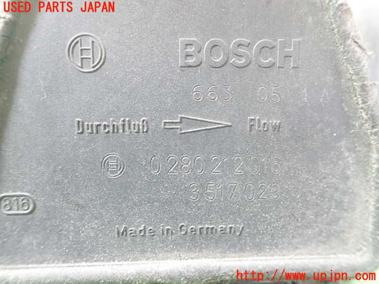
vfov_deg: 46.8
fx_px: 328
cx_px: 190
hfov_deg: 60.0
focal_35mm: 30
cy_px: 142
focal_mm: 5.5
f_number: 2.3
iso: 1250
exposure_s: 1/30
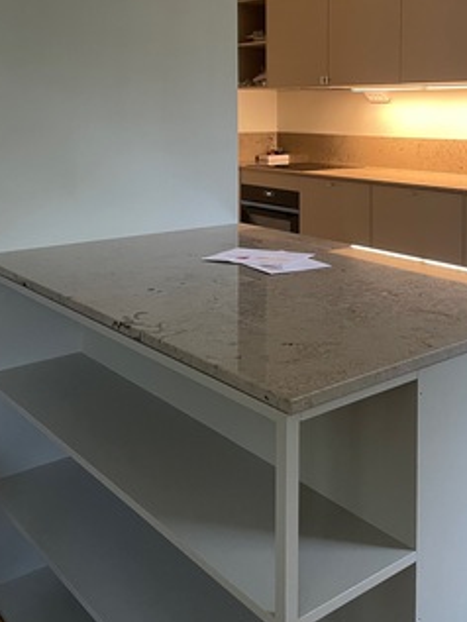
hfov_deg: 34.7
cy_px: 159
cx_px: 323
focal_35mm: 41
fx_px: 737
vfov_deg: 44.3
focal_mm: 4.2
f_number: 1.6
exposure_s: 1/50
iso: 250
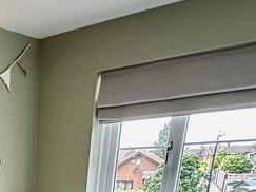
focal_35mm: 59
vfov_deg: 18.4
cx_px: -44
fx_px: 436
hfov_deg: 28.8
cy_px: 361
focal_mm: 2.22
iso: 125
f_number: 2.2
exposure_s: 1/100
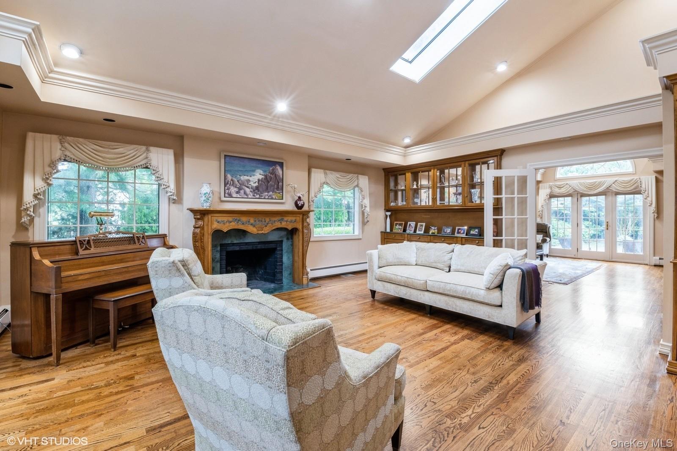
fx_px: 282
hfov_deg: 100.4
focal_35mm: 15
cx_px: 338
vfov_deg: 77.3
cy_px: 226
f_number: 14
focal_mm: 15
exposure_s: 1/3
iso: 640
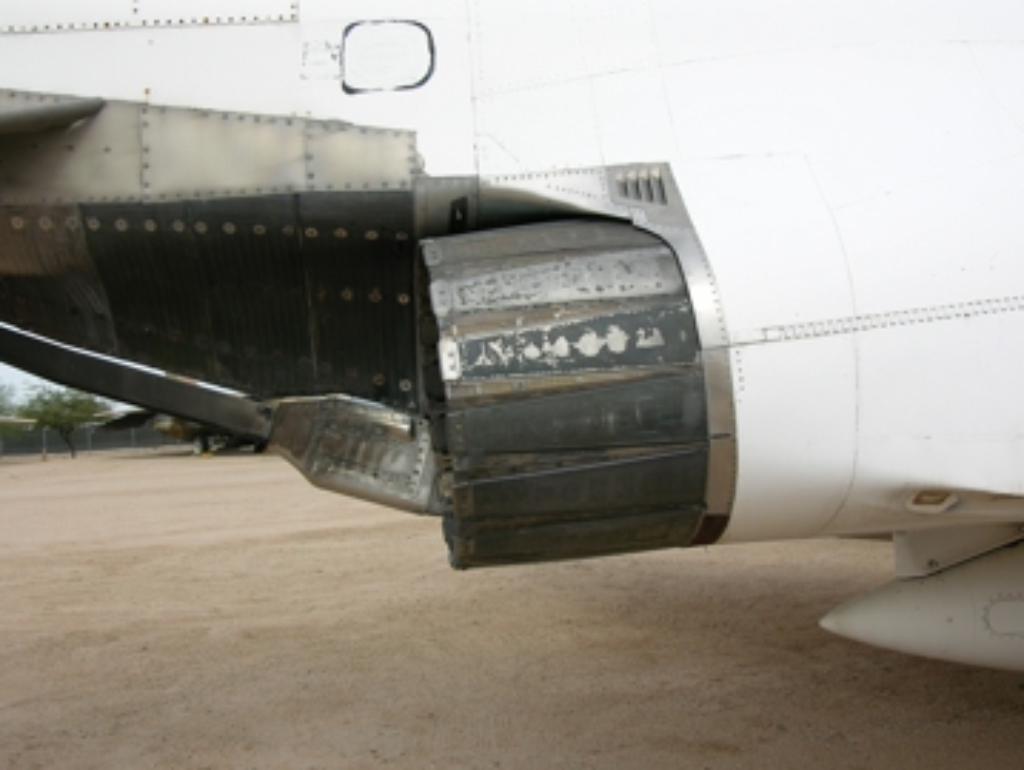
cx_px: 516
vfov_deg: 38.7
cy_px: 389
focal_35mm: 37
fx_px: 1096
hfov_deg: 50.1
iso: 50
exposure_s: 1/500
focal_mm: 8.9
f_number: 4
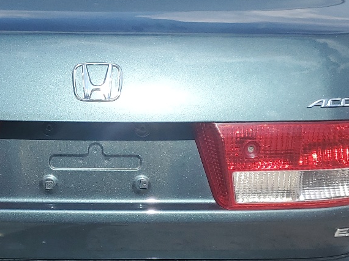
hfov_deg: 26.3
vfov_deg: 20.1
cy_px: 162
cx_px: 77
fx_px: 736
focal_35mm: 73
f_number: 1.5
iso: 50
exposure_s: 1/3333
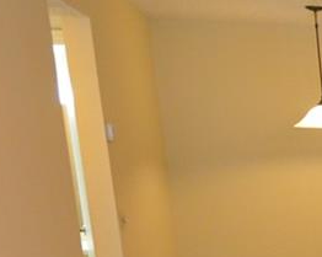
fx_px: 819
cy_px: 357
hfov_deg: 17.0
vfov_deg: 16.6
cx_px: 630
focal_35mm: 86
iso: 1000
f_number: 3.5
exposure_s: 1/60
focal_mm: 10
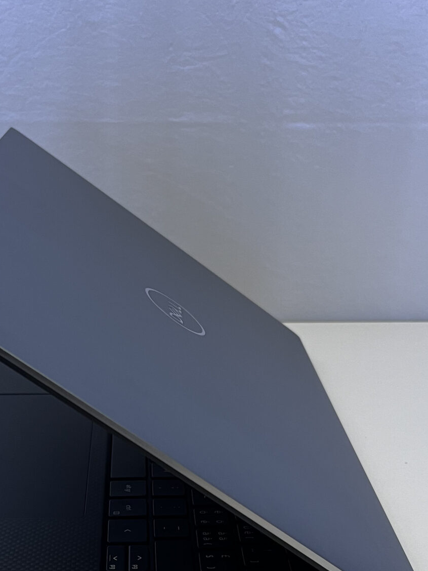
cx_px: 126
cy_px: 452
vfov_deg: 31.9
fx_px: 973
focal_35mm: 59
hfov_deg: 24.6
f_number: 1.6
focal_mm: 5.1
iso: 80
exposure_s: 1/50
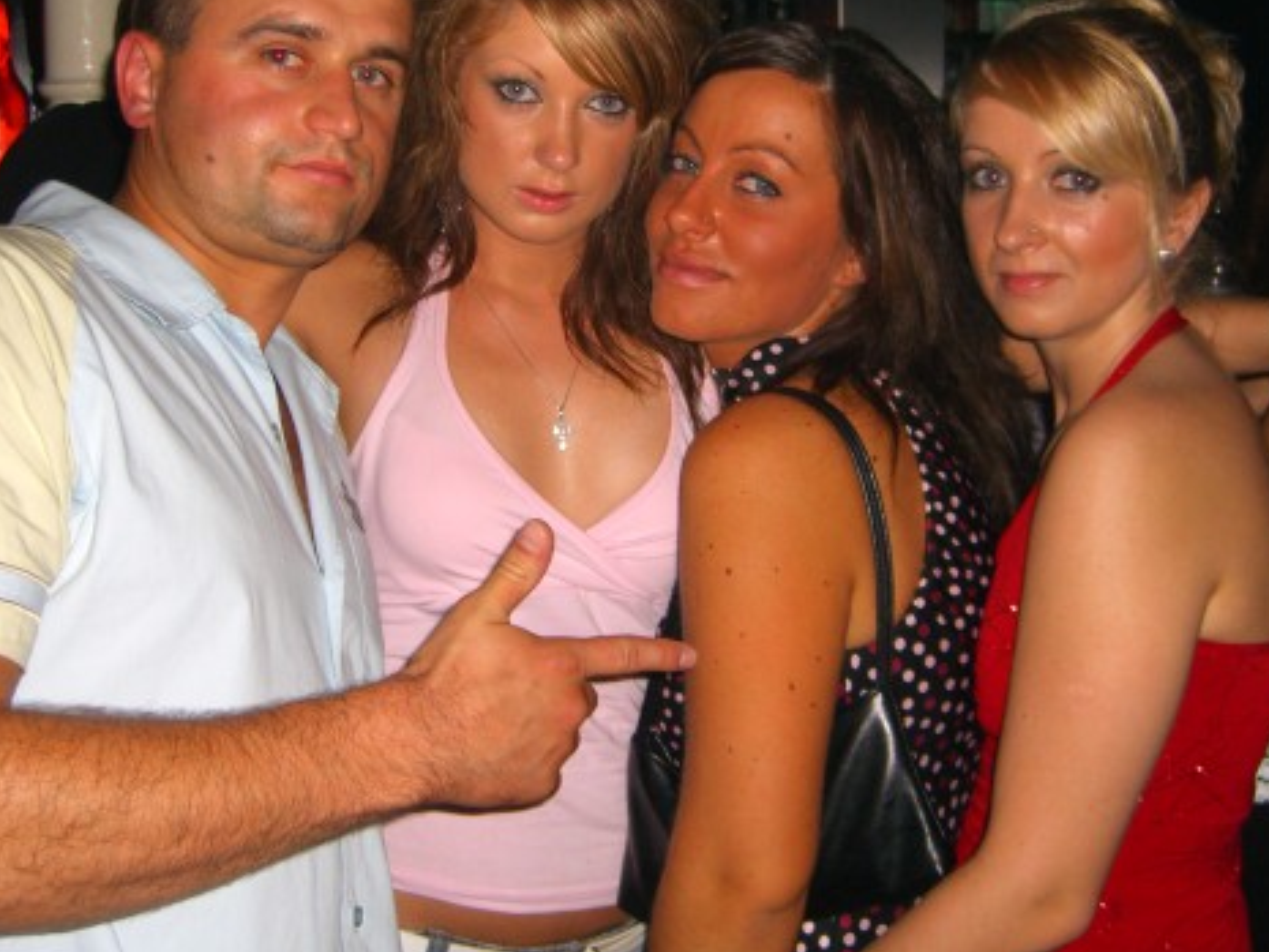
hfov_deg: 38.9
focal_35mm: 49
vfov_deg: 29.6
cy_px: 368
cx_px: 641
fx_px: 1797
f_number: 2.8
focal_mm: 7.9
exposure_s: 1/60
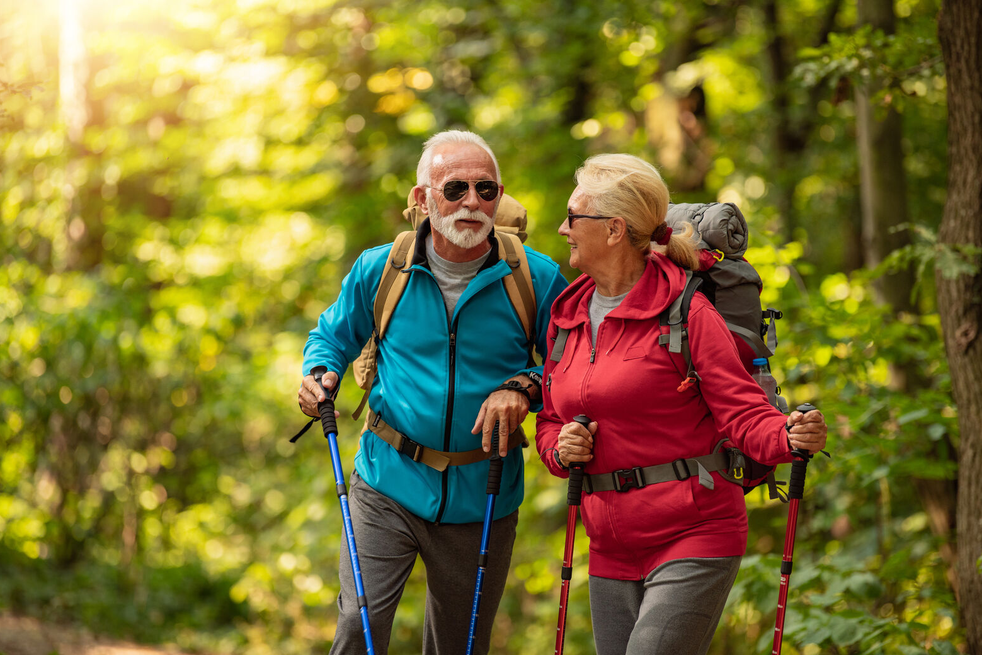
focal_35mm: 187
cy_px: 335
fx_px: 5102
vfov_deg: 7.3
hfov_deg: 11.0
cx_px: 497
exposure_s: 1/200
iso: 250
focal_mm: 180
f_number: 3.2
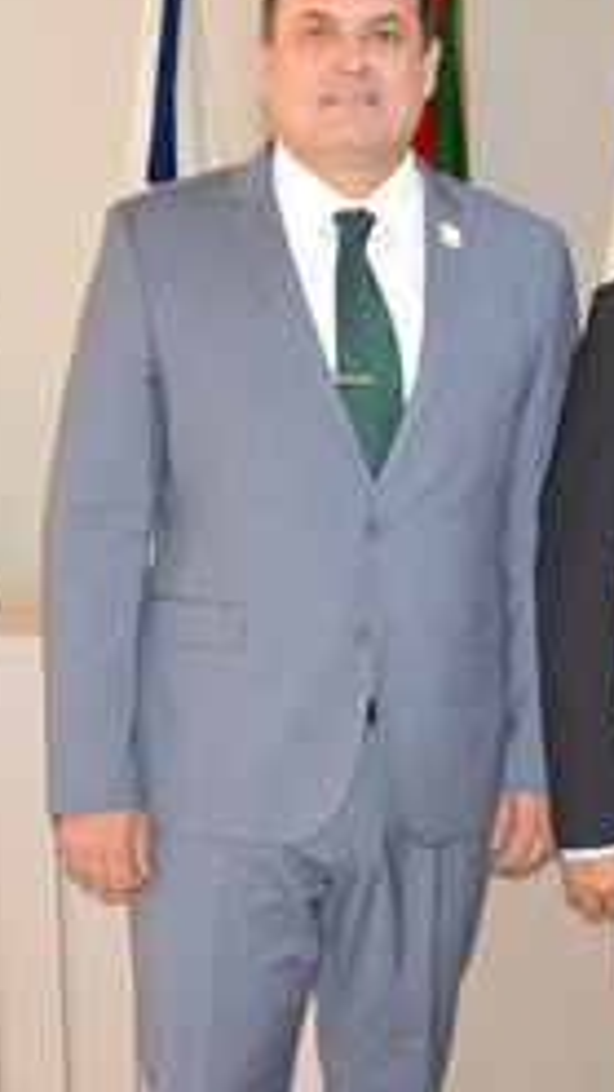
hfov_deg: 9.1
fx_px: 3856
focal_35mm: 133
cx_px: 583
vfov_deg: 16.1
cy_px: 705
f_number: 4.5
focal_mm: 35
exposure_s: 1/60
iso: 900
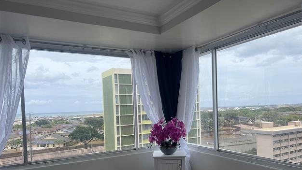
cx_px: 154
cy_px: 114
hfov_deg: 66.0
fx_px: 232
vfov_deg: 39.7
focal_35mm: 29
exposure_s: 1/3968
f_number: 1.5
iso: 50
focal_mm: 5.7
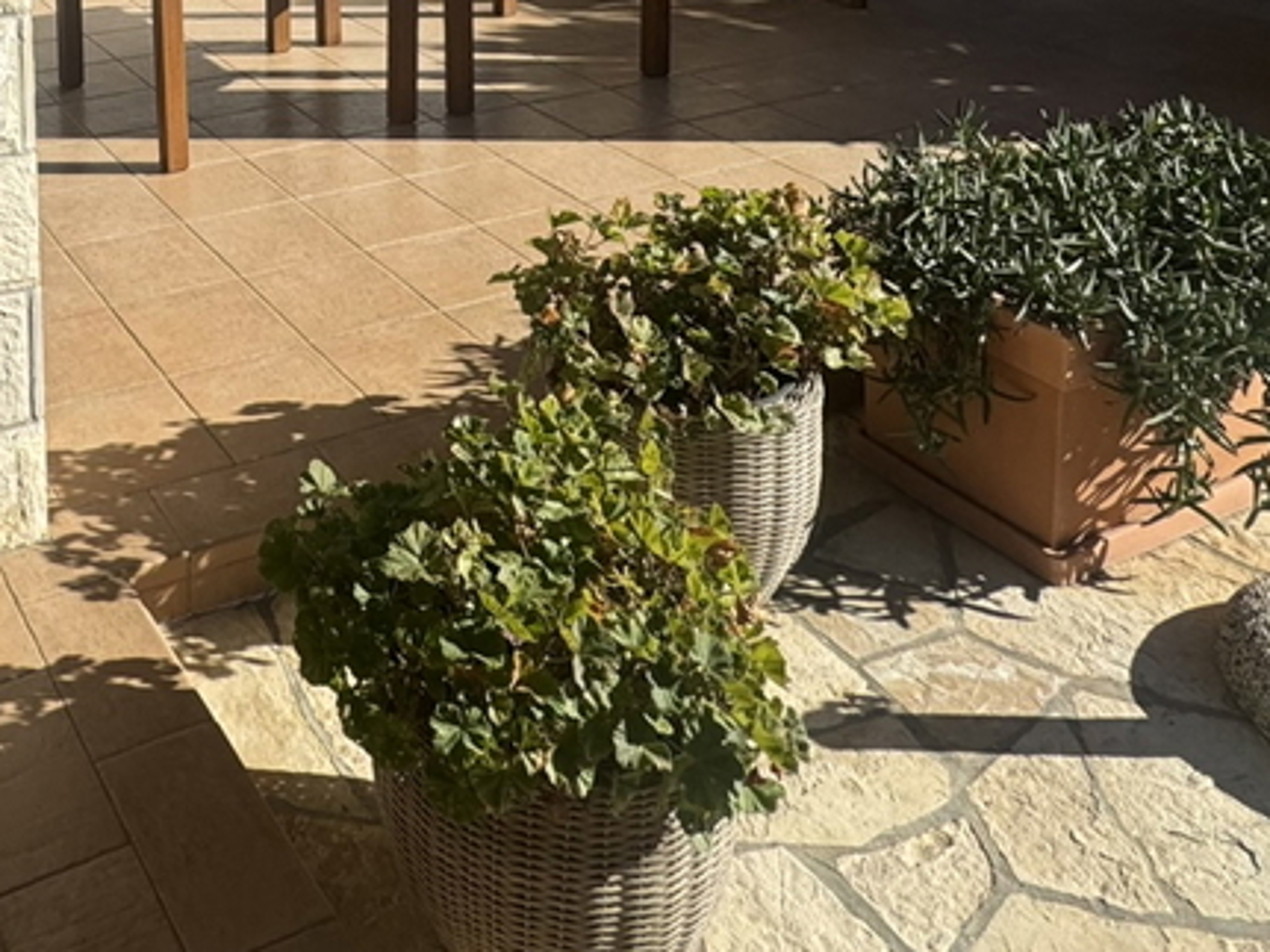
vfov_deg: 29.7
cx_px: 159
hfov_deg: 44.2
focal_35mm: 39
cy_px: -274
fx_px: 1430
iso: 40
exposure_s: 1/1789
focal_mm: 2.22
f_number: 2.2
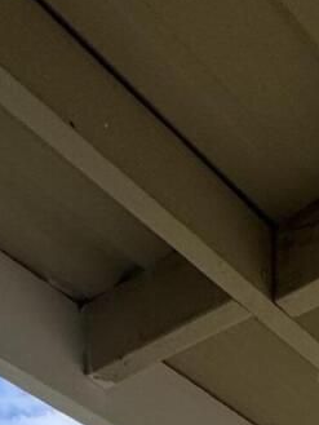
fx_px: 1044
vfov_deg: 12.0
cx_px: 462
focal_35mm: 85
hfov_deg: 16.1
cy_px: 1232
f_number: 2.2
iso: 40
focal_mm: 2.22
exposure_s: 1/664
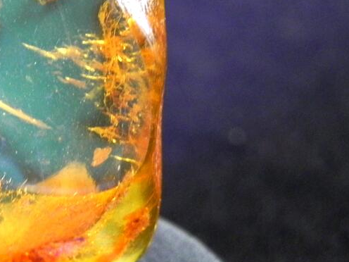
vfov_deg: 7.8
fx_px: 1906
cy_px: 32
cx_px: -49
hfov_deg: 10.3
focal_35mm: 189
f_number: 4
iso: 400
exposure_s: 1/2.2
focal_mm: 13.4
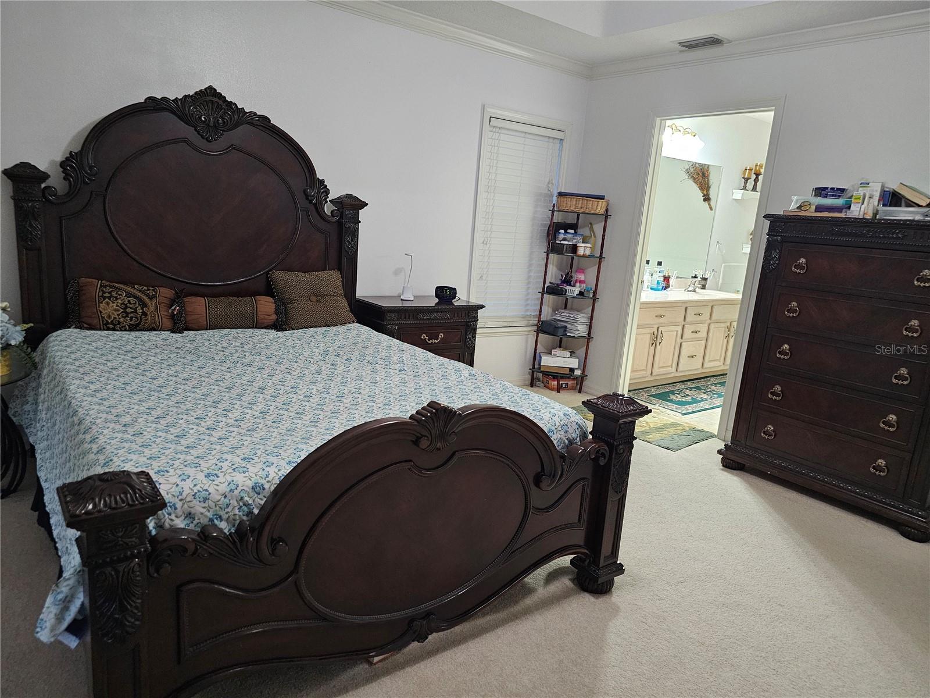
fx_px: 618
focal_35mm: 23
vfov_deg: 58.9
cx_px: 465
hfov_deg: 73.9
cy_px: 349
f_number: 1.7
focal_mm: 6.3
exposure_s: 1/60
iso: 640
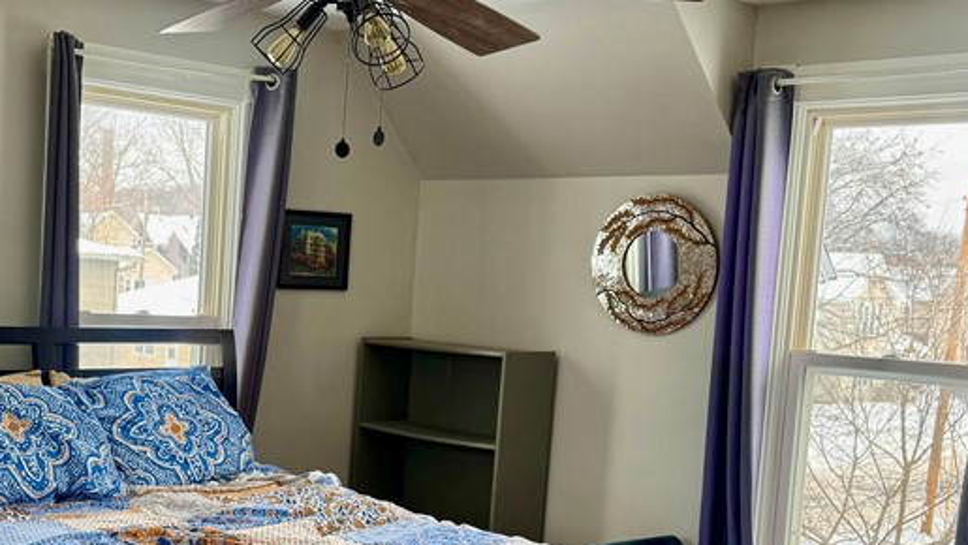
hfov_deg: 39.0
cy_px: 406
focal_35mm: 52
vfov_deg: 22.9
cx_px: 265
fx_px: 1335
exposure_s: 1/121
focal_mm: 6.76
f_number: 1.78
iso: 80
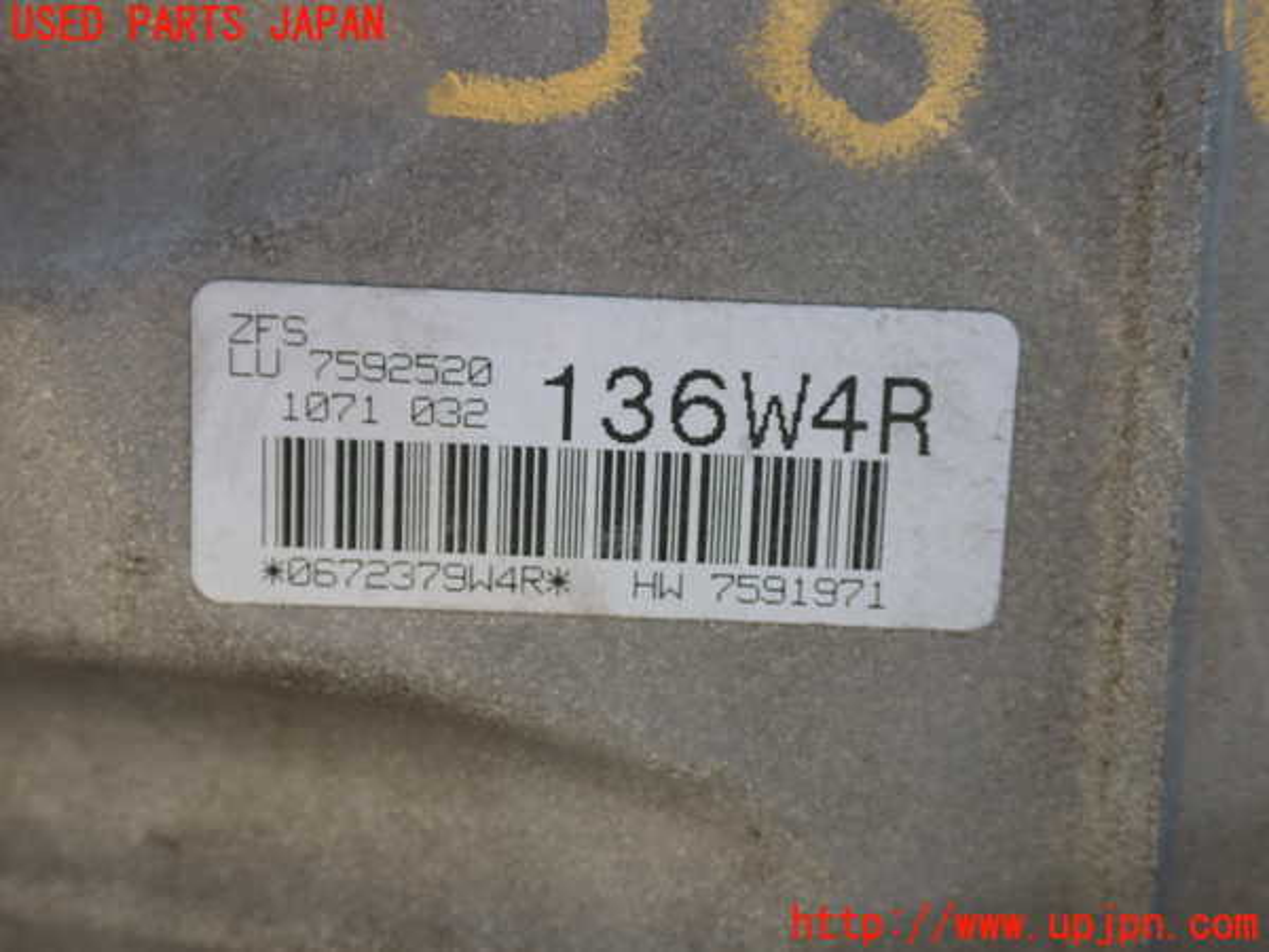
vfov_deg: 37.7
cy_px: 476
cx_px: 634
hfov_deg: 49.0
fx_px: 1393
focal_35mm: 38
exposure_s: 1/320
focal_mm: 6.83
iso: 100
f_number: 2.7
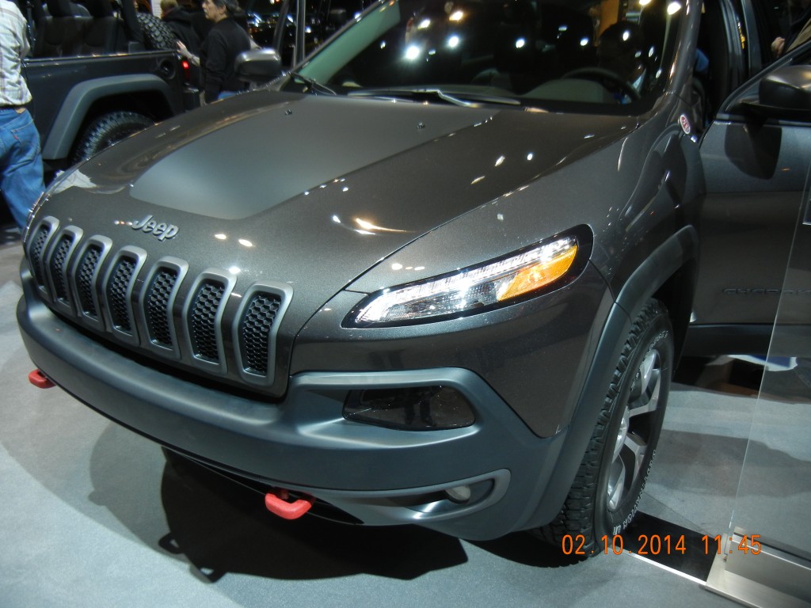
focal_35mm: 30
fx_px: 703
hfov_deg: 60.0
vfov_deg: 46.8
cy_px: 304
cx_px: 406
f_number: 3.5
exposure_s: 1/58.7
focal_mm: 5.4
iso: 176
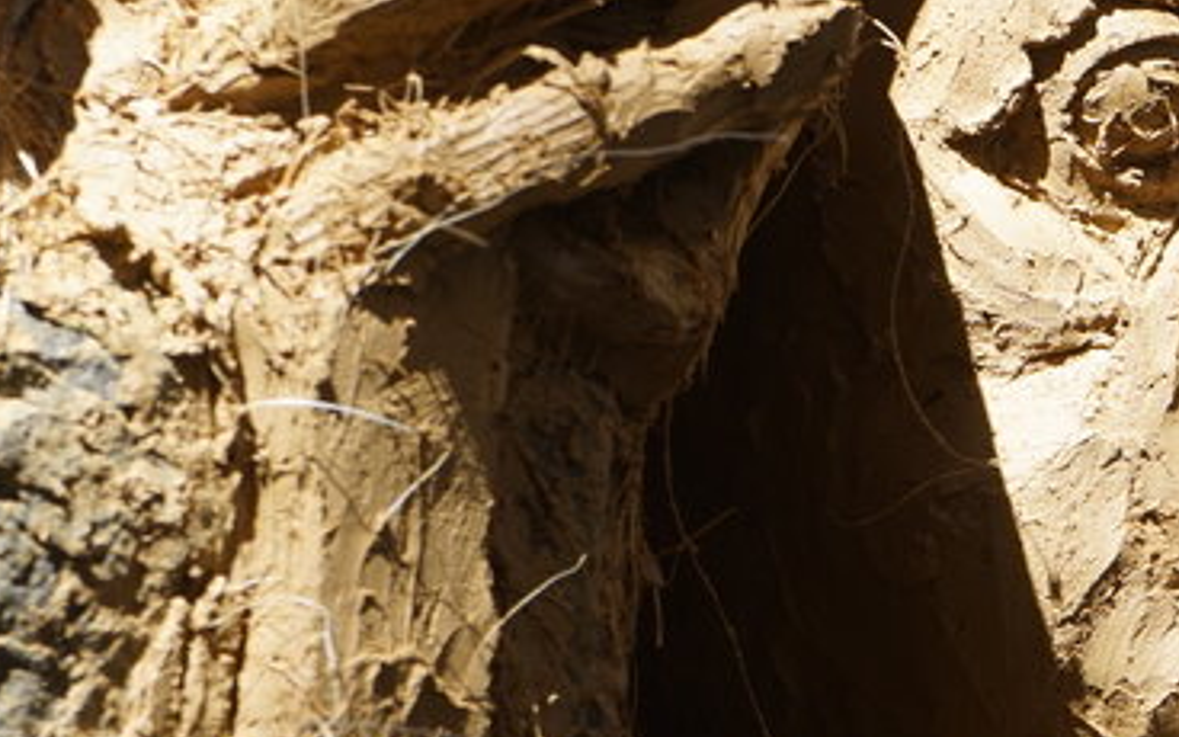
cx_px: 1262
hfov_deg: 10.2
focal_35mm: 203
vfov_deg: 6.4
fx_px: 6523
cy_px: -10
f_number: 7.1
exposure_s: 1/100
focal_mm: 61
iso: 100
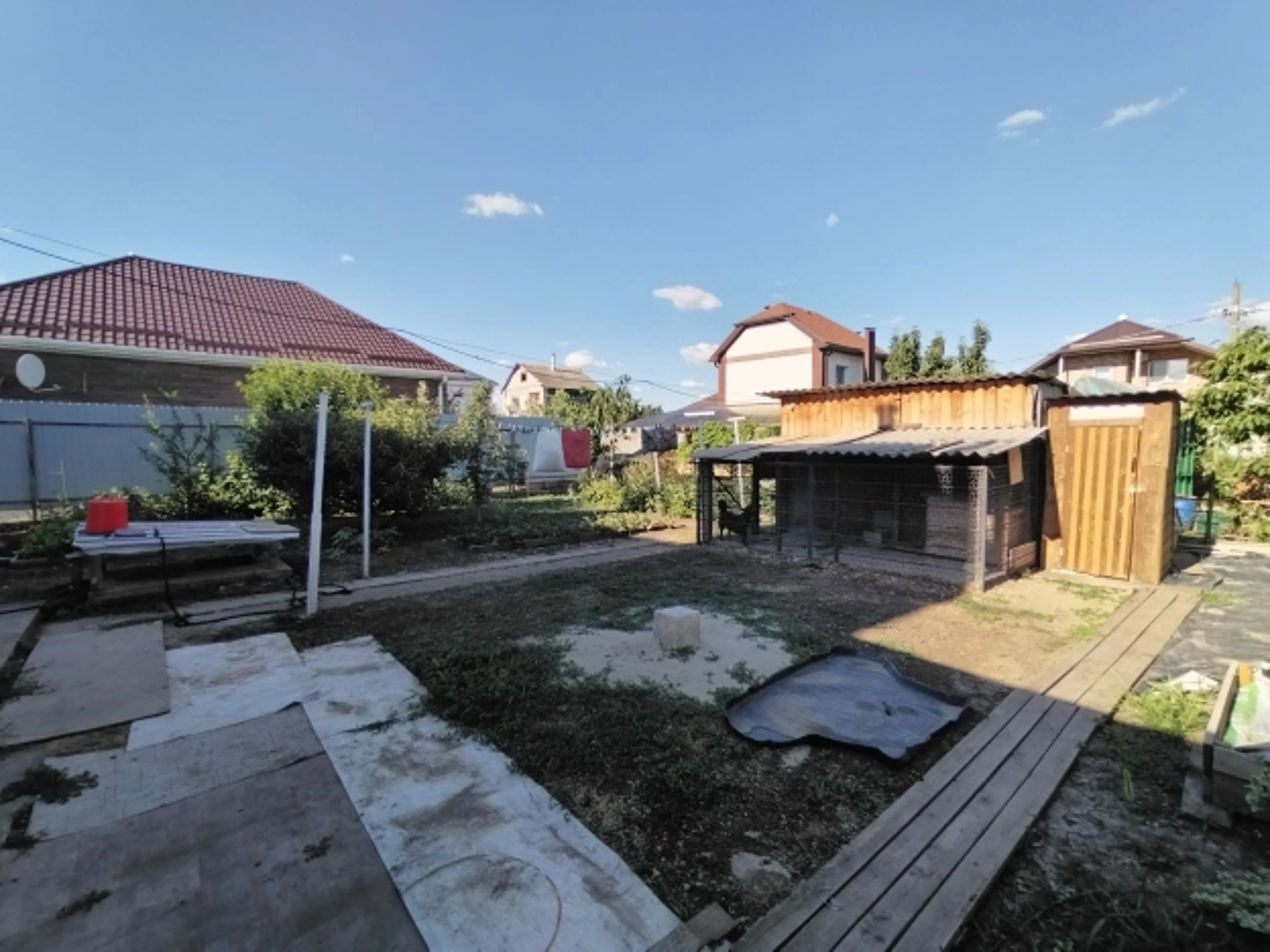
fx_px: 587
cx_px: 635
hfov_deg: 94.5
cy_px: 476
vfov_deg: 78.1
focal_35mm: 16
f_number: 2.2
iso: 100
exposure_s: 1/342
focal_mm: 1.68
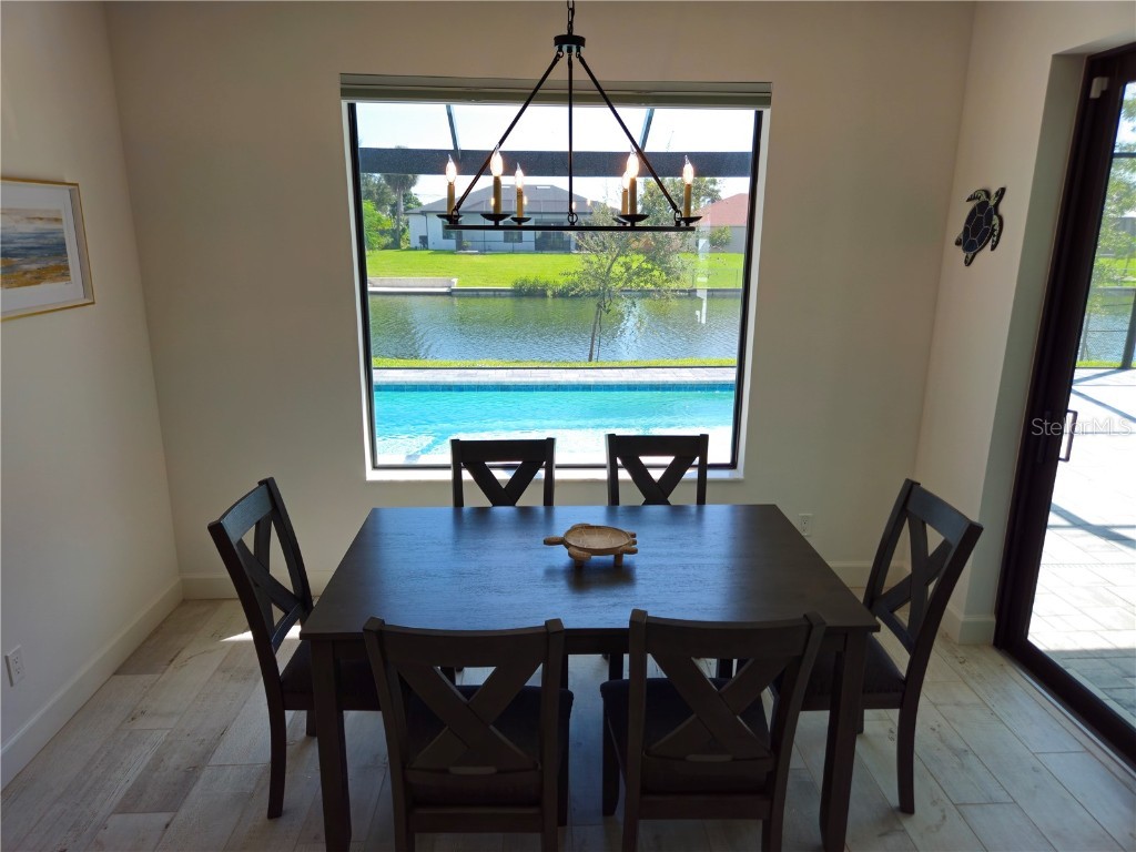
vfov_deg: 58.9
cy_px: 426
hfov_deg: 73.9
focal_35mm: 23
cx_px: 568
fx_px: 755
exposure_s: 1/145
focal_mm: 5.4
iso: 25
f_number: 1.8
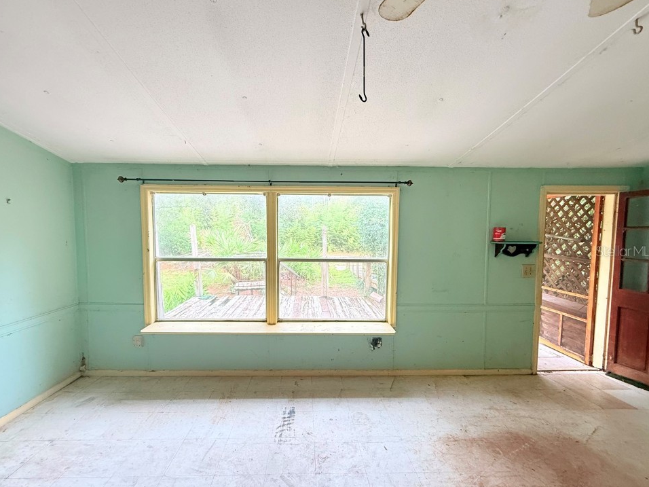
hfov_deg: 98.1
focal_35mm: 15
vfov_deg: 81.7
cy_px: 251
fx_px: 281
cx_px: 312
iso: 500
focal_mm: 2.22
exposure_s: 1/60
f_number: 2.2
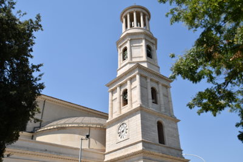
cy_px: 81
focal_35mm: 33
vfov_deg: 40.0
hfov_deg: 57.2
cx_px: 122
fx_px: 223
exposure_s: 1/1600
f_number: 3.5
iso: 100
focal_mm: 22
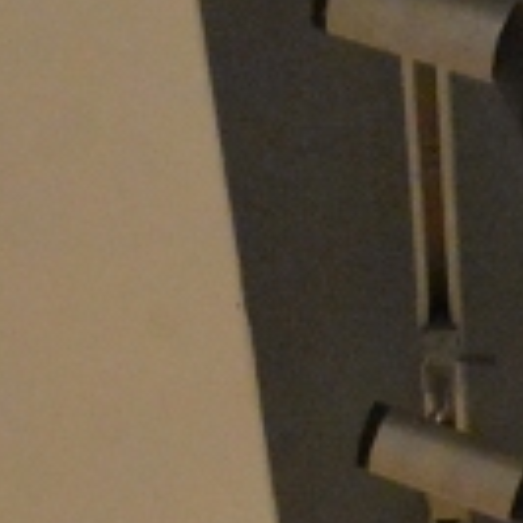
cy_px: 1840
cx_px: 167
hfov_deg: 7.3
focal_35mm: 241
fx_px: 4120
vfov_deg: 6.3
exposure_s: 1/125
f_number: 10
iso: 4000
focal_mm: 24
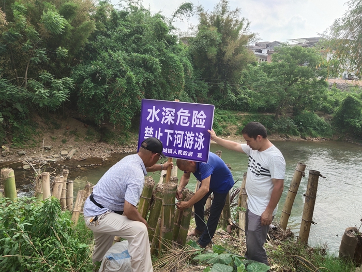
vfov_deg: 39.7
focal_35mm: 36
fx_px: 376
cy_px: 136
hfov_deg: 51.4
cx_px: 181
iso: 50
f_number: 1.79
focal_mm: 4.74
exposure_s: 1/7397
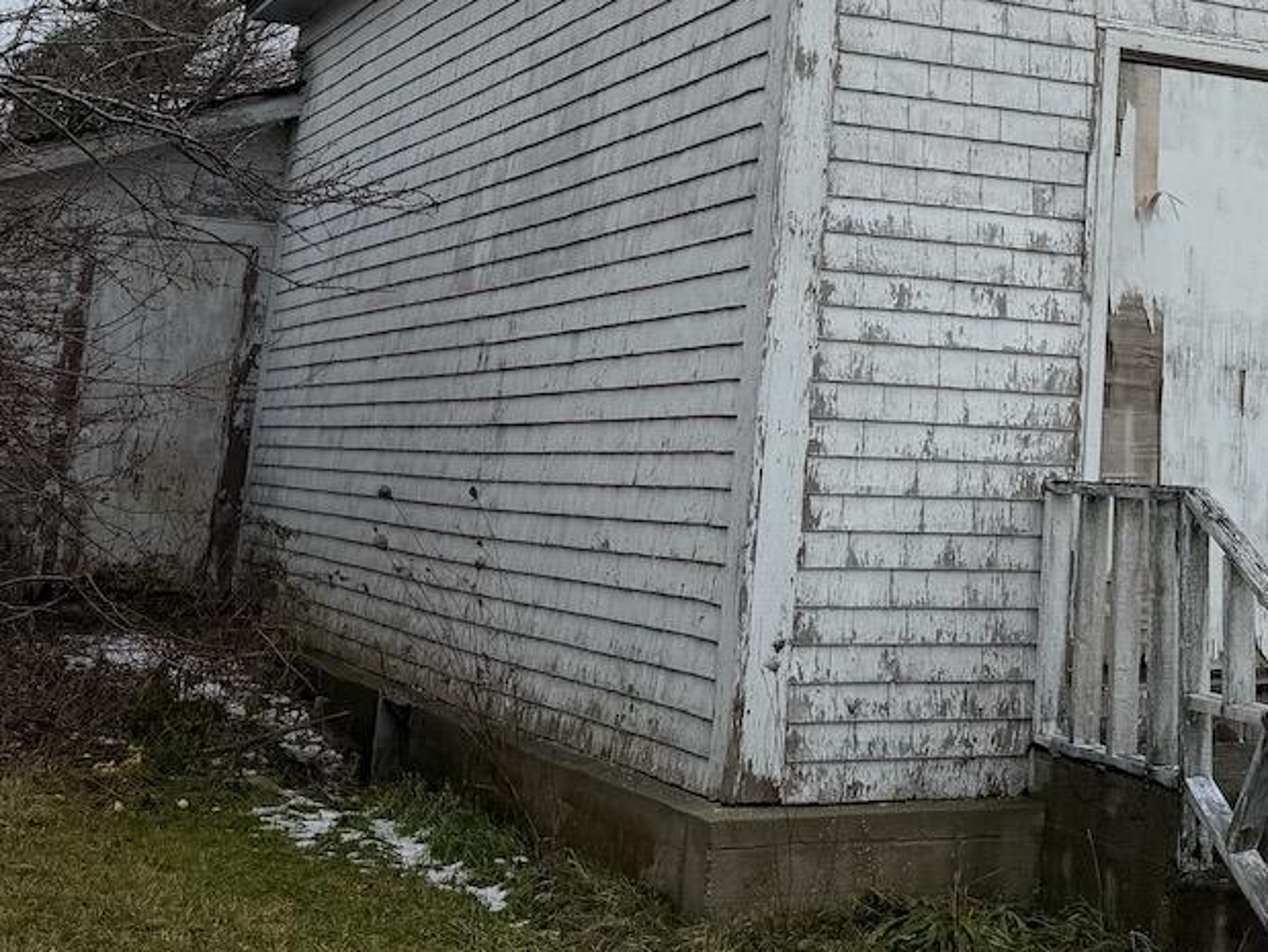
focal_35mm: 62
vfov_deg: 22.7
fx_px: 2272
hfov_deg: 29.8
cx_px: 1147
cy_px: -6
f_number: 1.78
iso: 80
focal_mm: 6.76
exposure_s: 1/3279
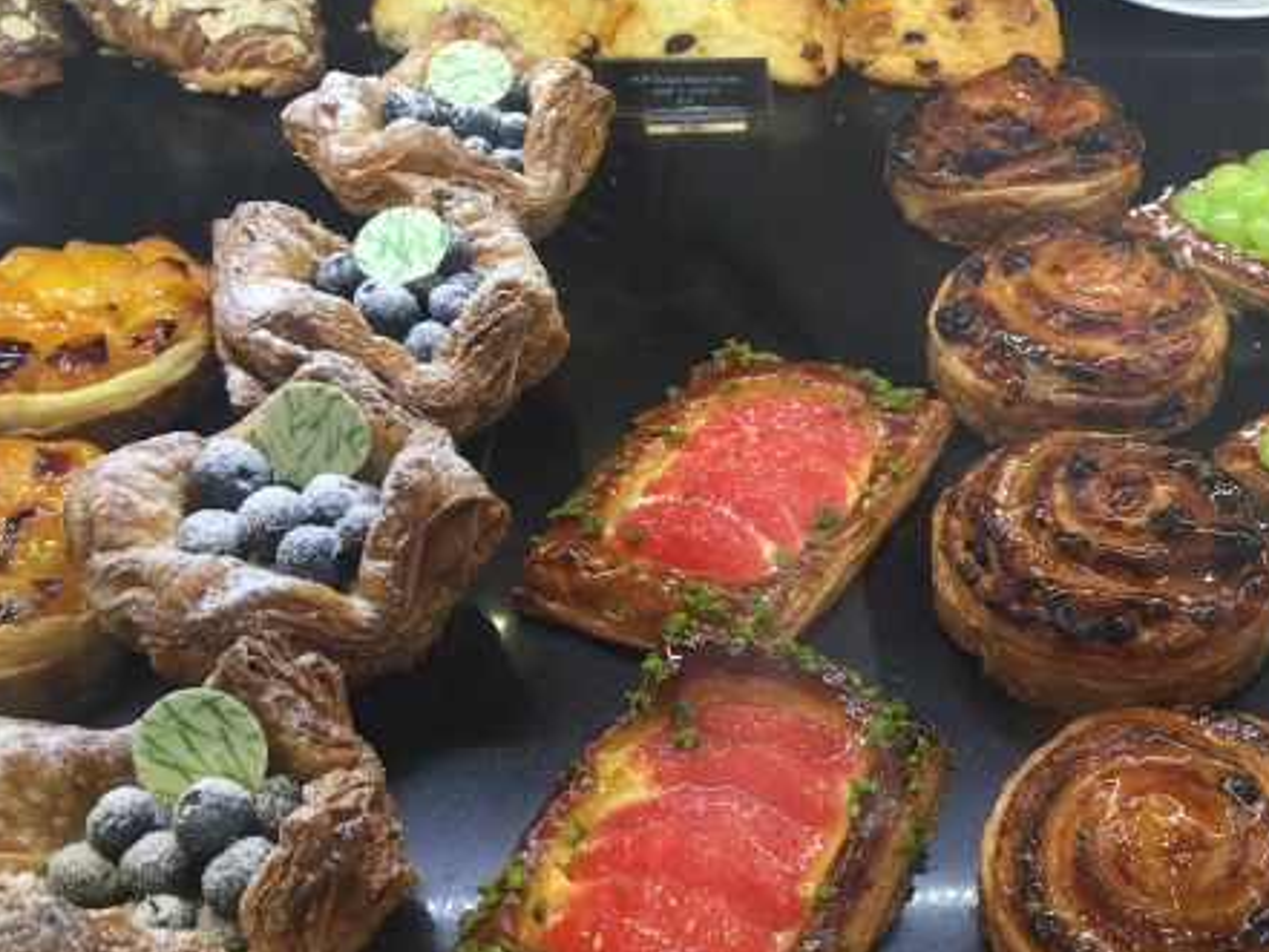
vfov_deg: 31.5
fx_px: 1687
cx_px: 978
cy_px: 536
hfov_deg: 39.9
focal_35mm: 46
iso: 64
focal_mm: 4.15
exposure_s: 1/33
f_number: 2.2
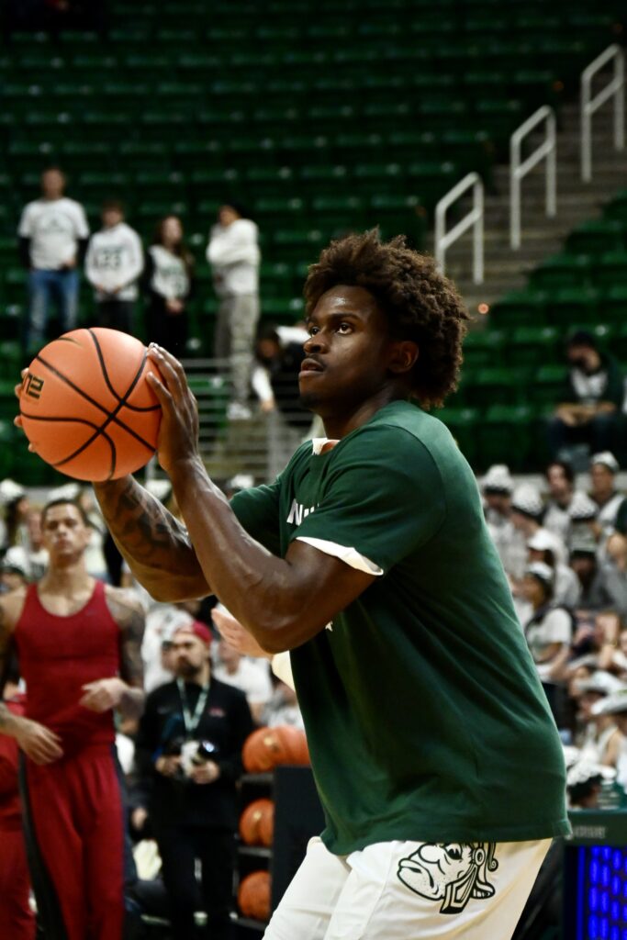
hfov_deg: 9.8
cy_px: 470
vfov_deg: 14.7
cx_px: 314
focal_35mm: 140
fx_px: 3656
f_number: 6.3
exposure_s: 1/1000
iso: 8000
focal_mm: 140
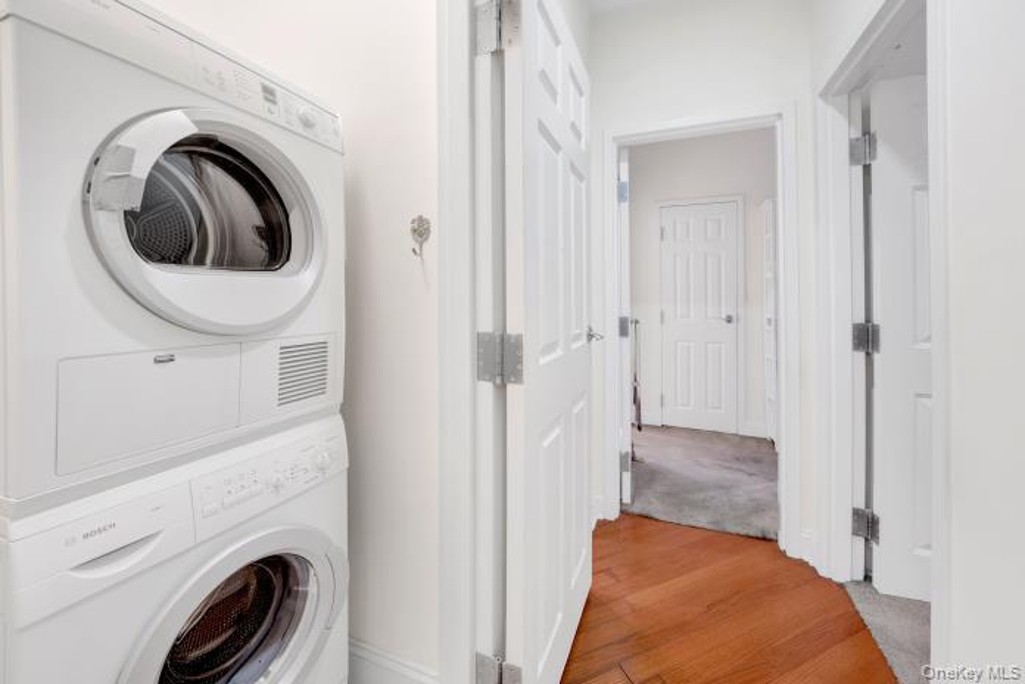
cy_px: 342
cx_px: 512
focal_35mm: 12
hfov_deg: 112.6
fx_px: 342
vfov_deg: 90.0
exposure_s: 5
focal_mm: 8
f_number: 8
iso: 100
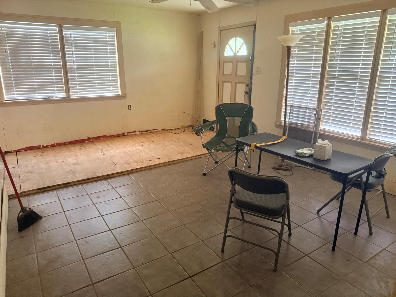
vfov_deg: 56.8
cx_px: 198
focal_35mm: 24
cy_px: 148
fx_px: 275
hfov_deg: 71.6
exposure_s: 1/41
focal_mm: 6.76
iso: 800
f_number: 1.78
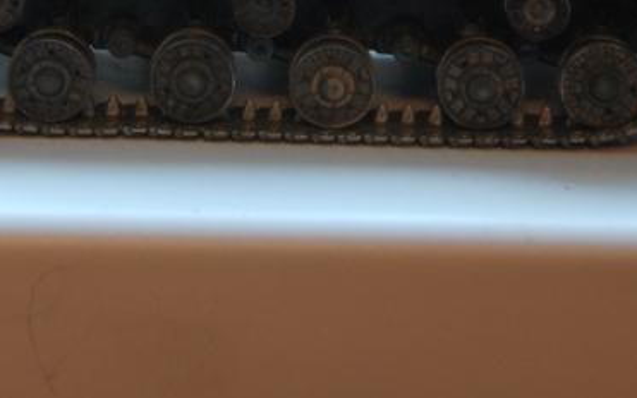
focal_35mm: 203
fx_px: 3525
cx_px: 108
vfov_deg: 6.4
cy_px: -183
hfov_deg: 10.3
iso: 400
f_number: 4.8
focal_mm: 48
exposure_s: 1/50
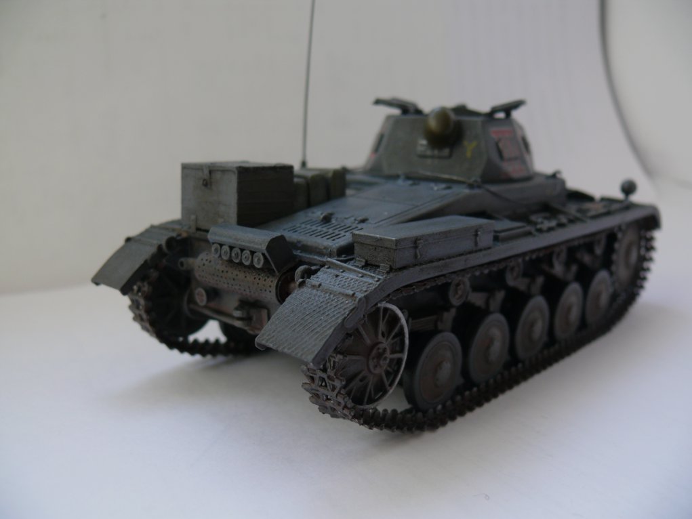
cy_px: 260
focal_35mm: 35
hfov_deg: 52.6
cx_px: 346
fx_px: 700
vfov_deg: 40.7
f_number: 2.8
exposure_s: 1/80
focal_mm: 7.4
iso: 100
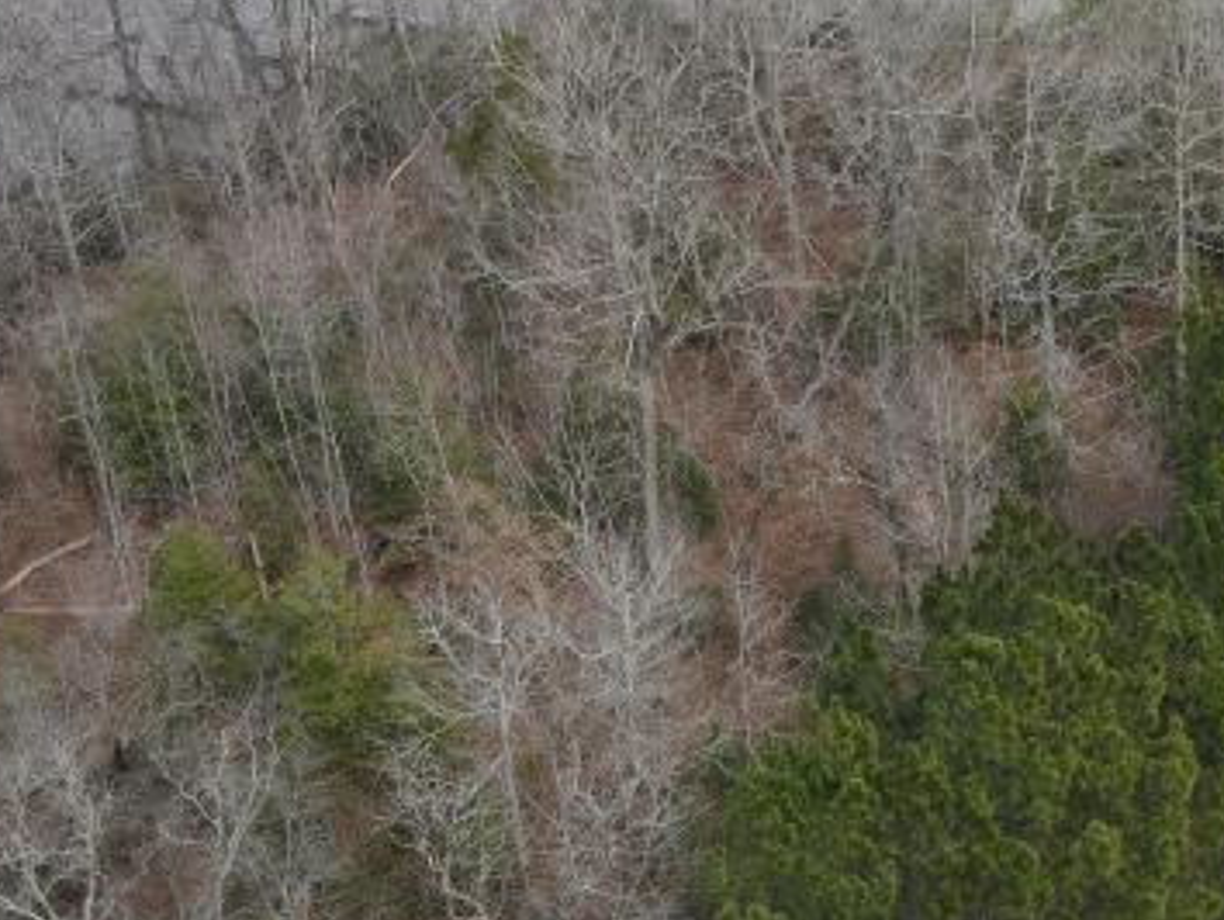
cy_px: 128
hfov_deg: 28.8
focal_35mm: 65
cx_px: 1055
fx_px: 2300
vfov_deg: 22.2
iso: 100
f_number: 2.8
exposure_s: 1/400
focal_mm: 4.5
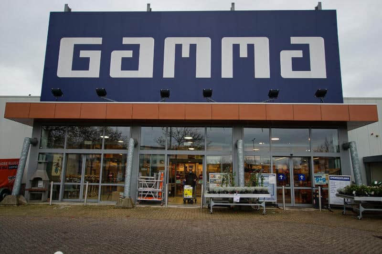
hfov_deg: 73.8
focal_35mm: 24
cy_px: 127
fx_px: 255
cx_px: 191
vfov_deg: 53.1
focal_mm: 16
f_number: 4
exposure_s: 1/60
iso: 100
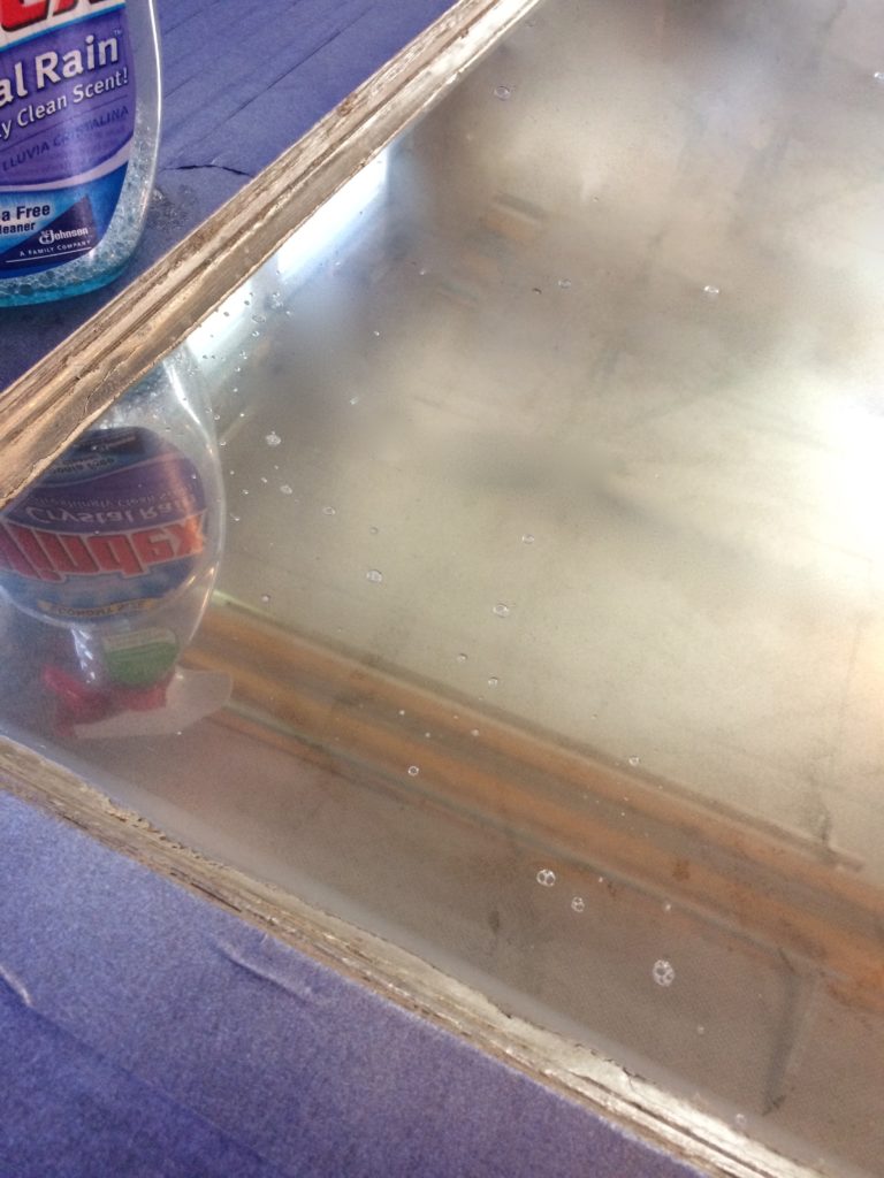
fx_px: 987
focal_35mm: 29
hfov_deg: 48.2
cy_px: 589
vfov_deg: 61.7
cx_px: 442
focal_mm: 4.15
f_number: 2.2
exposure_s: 1/30
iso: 125
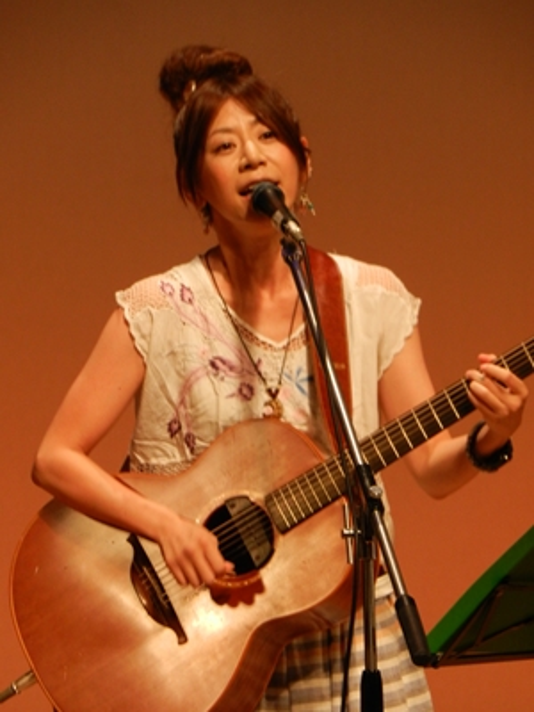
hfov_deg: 3.2
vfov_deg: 4.3
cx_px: 267
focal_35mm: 466
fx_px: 9585
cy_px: 356
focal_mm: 82.9
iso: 400
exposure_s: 1/60
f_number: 5.7
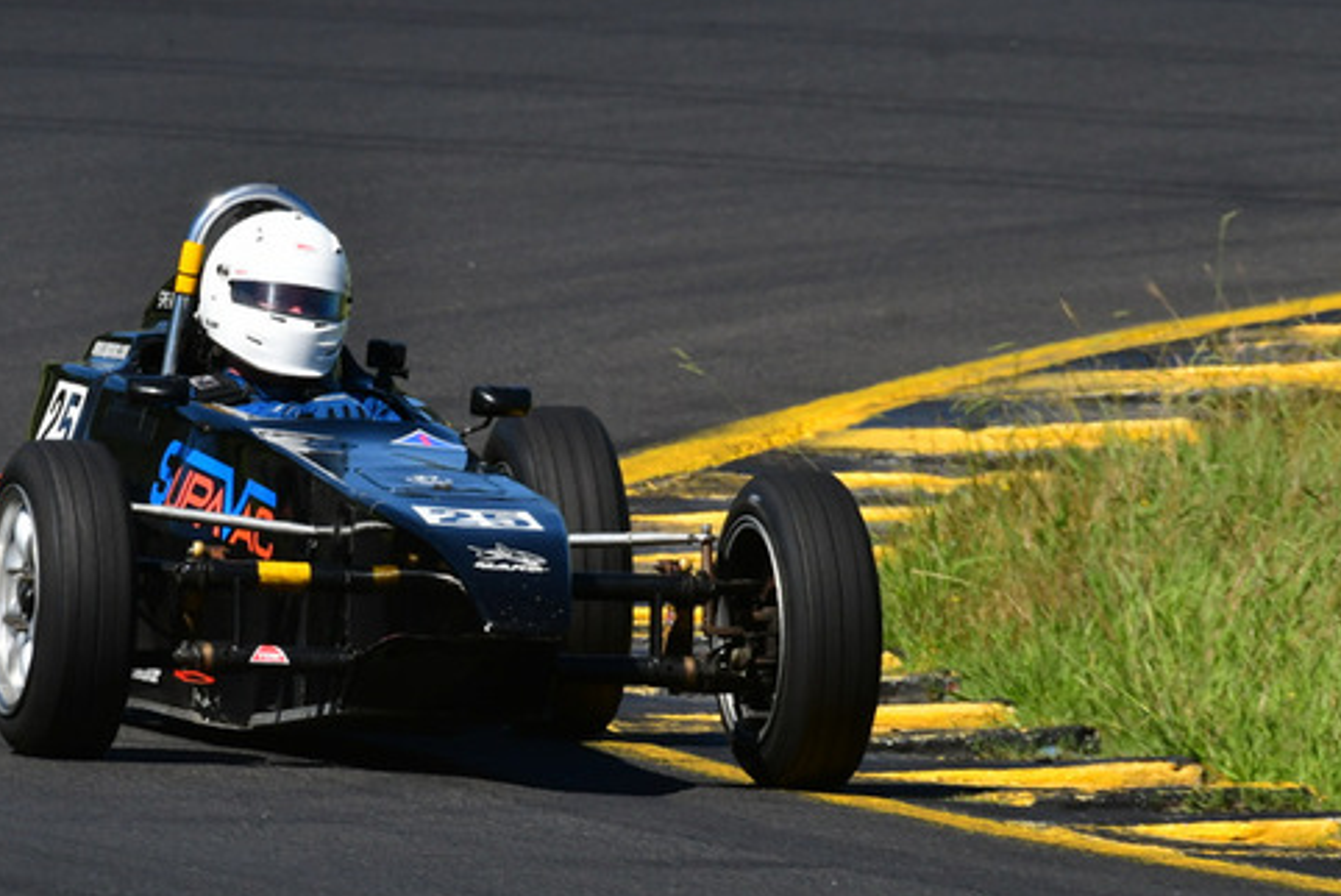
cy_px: 359
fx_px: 38948
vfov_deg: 1.3
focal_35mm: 1045
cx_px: 320
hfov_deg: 2.0
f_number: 11
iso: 400
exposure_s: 1/640
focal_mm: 420
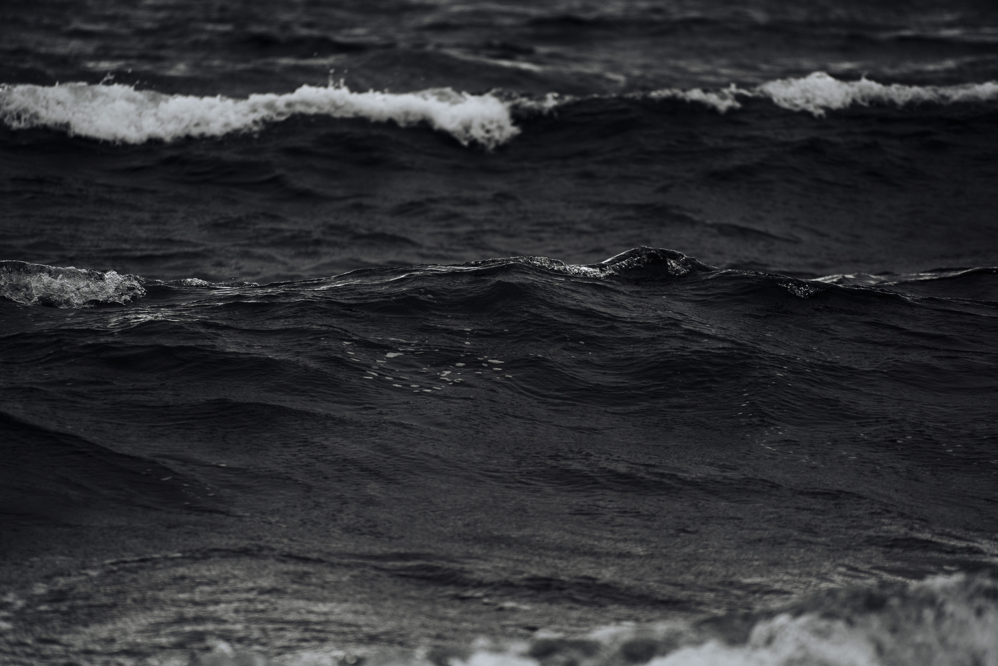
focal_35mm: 200
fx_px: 5545
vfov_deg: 6.9
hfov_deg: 10.3
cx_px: 499
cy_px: 333
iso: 320
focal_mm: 200
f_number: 4
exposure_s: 1/640
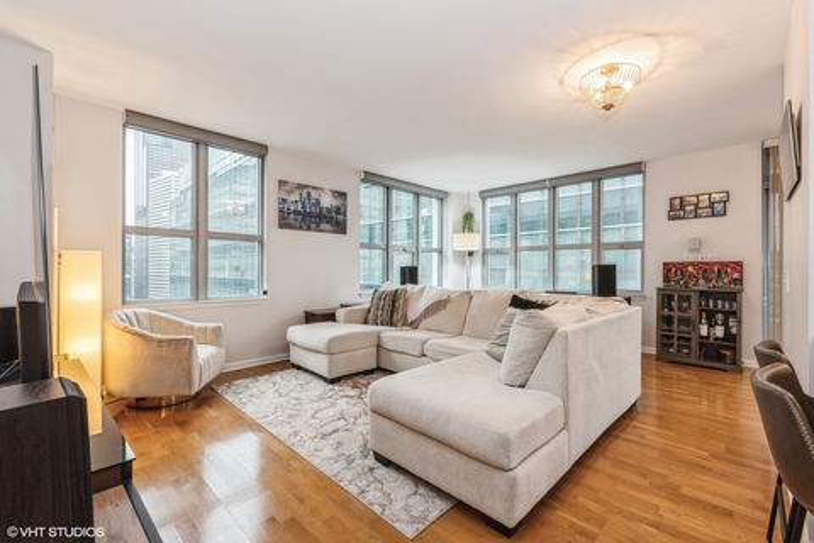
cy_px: 272
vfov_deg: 77.3
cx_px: 407
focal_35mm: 15
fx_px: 339
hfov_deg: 100.4
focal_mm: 15
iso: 320
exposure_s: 1/6
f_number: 11
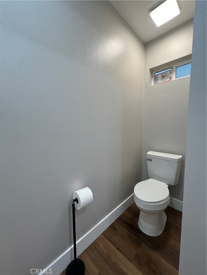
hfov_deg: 89.9
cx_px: 104
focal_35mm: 13
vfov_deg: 106.2
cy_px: 138
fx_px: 104
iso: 125
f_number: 1.8
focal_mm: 1.57
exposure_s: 1/120
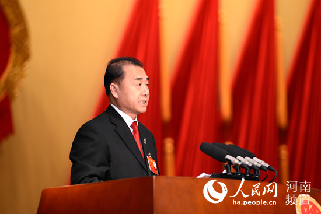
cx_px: 160
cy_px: 107
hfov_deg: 10.3
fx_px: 1784
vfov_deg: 6.9
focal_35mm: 200
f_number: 3.5
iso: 400
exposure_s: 1/80
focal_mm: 200
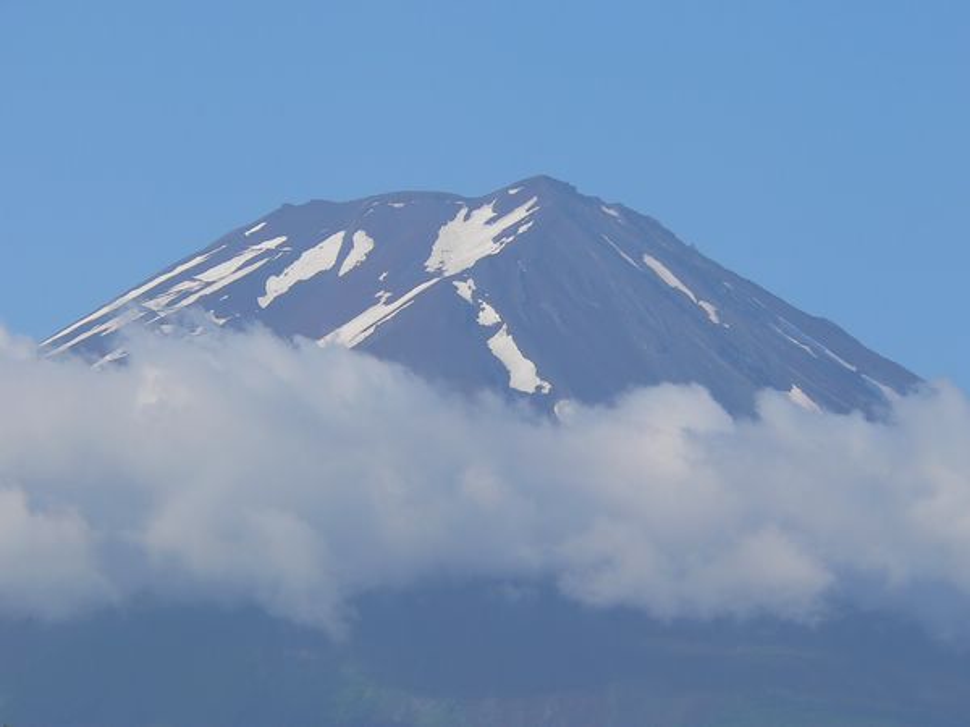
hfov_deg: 6.4
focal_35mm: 310
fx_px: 8687
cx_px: 485
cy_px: 364
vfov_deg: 4.8
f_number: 5.2
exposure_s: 1/500
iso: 80
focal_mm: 51.6
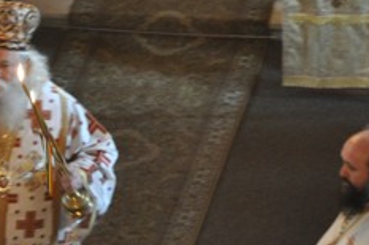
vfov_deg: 4.0
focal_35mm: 343
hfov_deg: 6.0
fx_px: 3513
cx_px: 106
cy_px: 77
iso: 800
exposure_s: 1/15
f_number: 5
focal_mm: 52
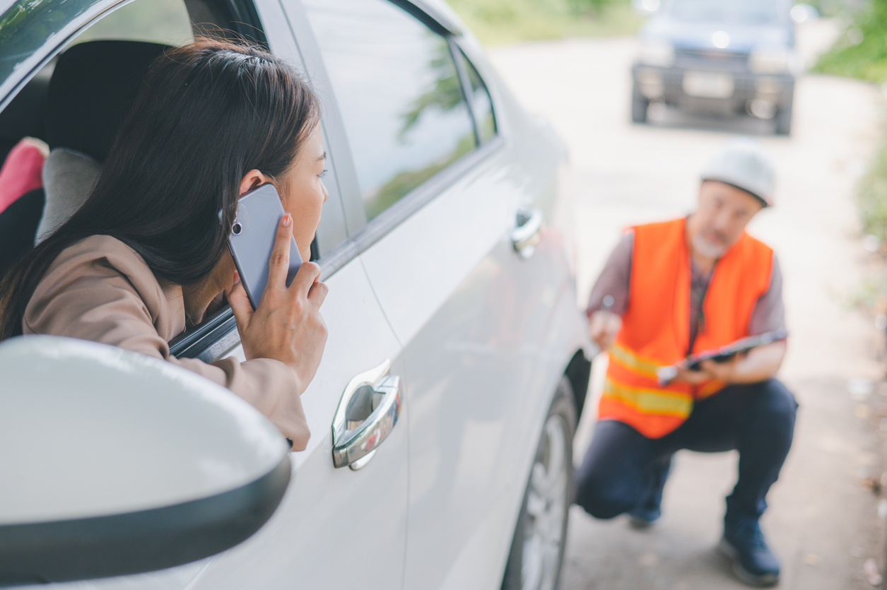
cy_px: 295
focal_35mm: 50
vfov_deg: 27.0
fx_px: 1231
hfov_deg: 39.6
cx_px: 444
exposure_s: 1/1000
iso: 140
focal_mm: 50
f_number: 2.8
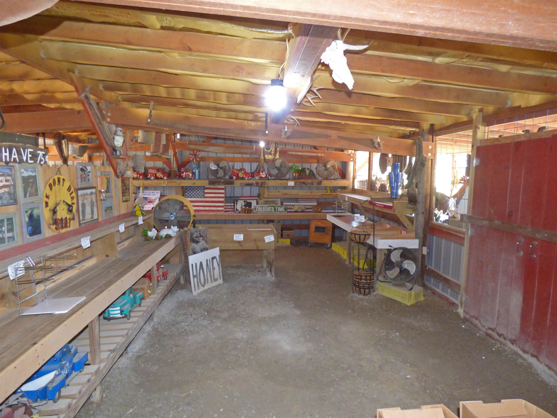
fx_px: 322
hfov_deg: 81.7
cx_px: 278
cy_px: 209
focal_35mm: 20
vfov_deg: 66.0
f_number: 2.8
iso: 640
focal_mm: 3.58
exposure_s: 1/60
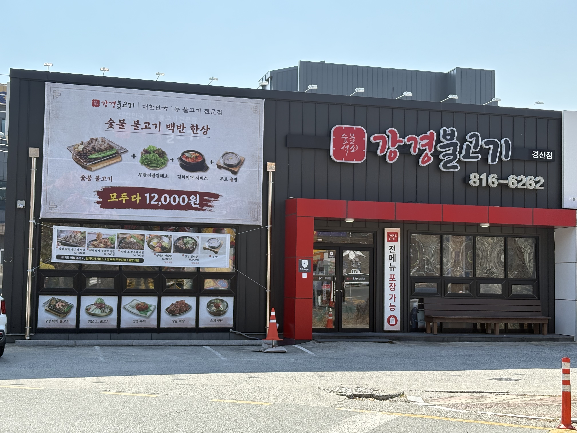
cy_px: 216
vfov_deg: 28.0
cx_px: 288
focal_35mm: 52
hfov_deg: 36.8
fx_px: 867
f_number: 1.6
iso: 50
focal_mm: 5.96
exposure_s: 1/2075
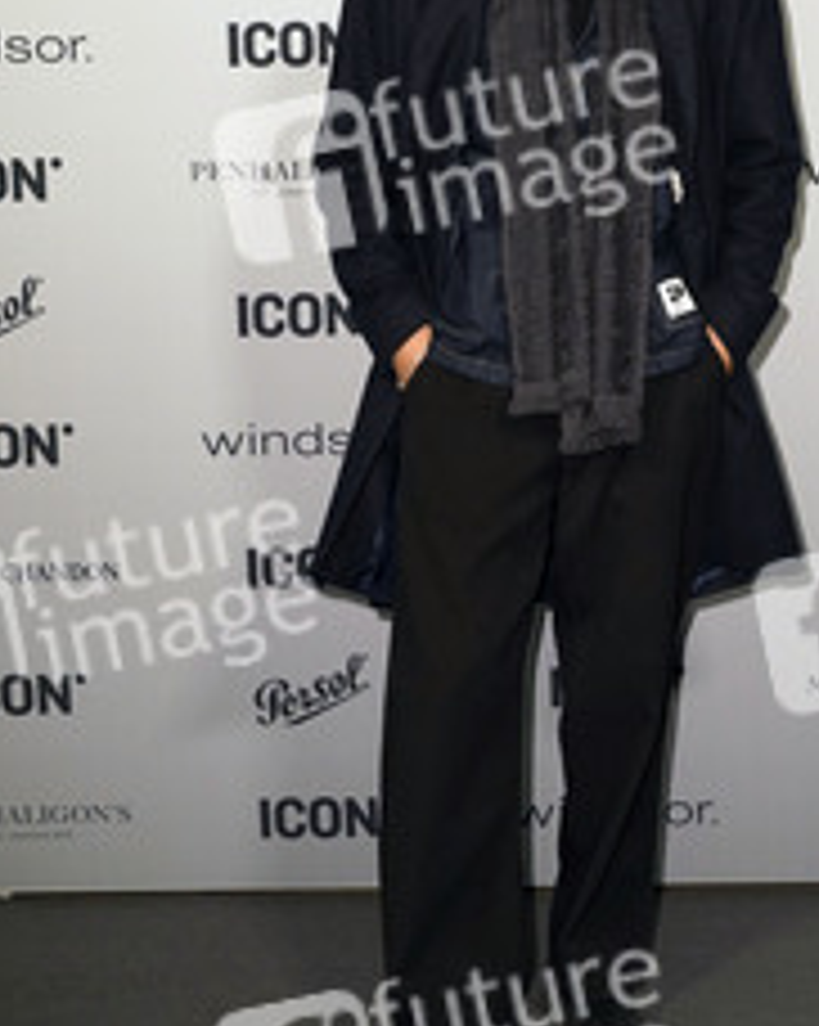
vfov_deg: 25.7
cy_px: 382
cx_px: 576
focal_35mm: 74
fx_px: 2245
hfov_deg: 20.6
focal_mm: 45
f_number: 5
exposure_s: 1/250
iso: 1600
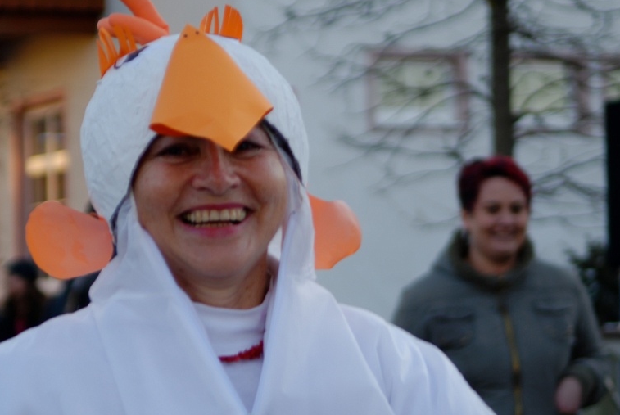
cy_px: 268
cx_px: 228
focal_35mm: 144
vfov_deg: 9.6
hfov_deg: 14.2
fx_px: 2481
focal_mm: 55
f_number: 2.8
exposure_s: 1/180
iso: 100
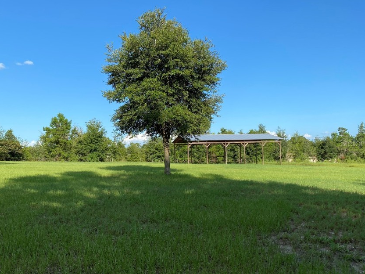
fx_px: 337
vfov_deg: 44.2
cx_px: 157
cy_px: 143
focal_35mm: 32
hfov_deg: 56.6
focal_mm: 4.25
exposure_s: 1/2105
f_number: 1.8
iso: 32
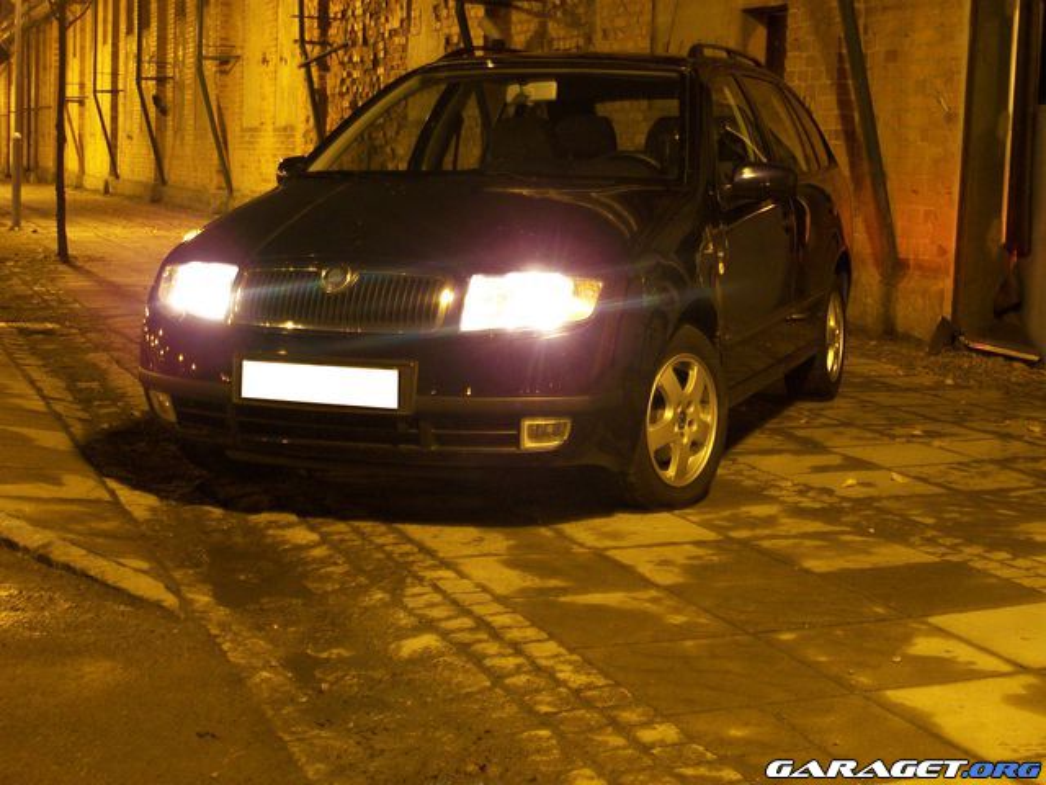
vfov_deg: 26.1
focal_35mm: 56
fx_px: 1692
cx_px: 523
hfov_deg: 34.3
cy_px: 392
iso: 80
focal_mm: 9.4
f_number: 3.3
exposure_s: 2
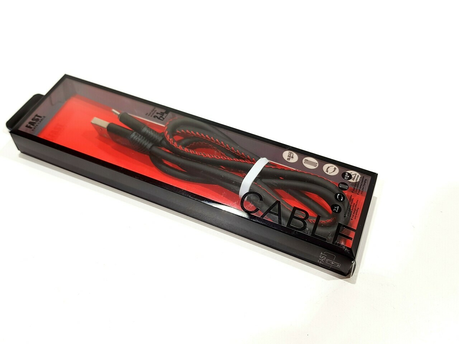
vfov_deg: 53.1
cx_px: 230
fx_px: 345
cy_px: 172
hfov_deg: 67.3
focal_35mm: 26
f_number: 1.7
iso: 64
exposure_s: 1/100
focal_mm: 4.2
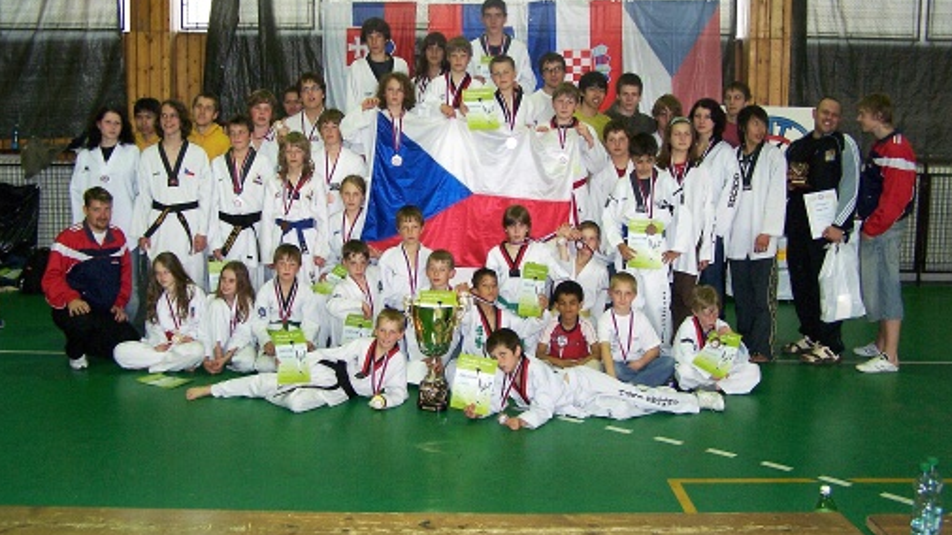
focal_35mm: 42
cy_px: 215
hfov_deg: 48.4
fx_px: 1060
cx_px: 471
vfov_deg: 28.3
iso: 140
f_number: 2.8
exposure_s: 1/60
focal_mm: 6.3
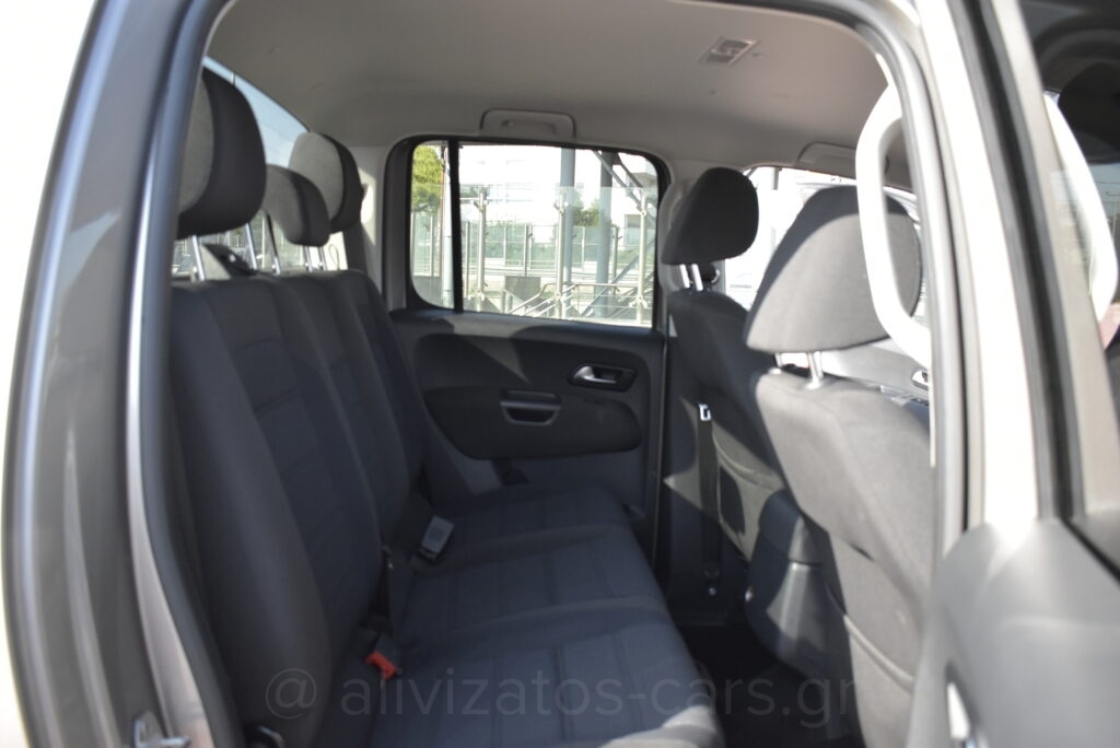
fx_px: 934
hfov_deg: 61.9
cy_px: 374
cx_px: 560
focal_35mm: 30
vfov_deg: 43.7
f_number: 3.5
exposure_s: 1/1250
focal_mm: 20
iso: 1600
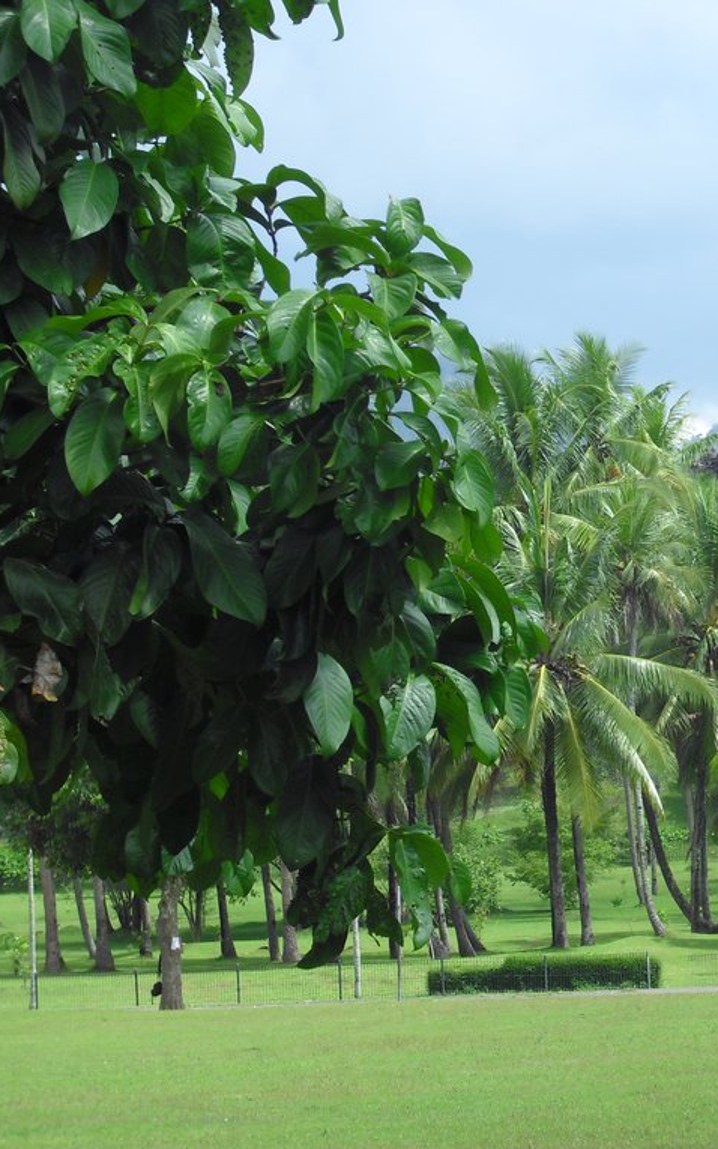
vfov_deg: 15.8
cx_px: 765
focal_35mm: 132
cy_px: 575
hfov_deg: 9.8
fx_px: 4134
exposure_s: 1/400
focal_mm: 15.3
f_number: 4.7
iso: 100
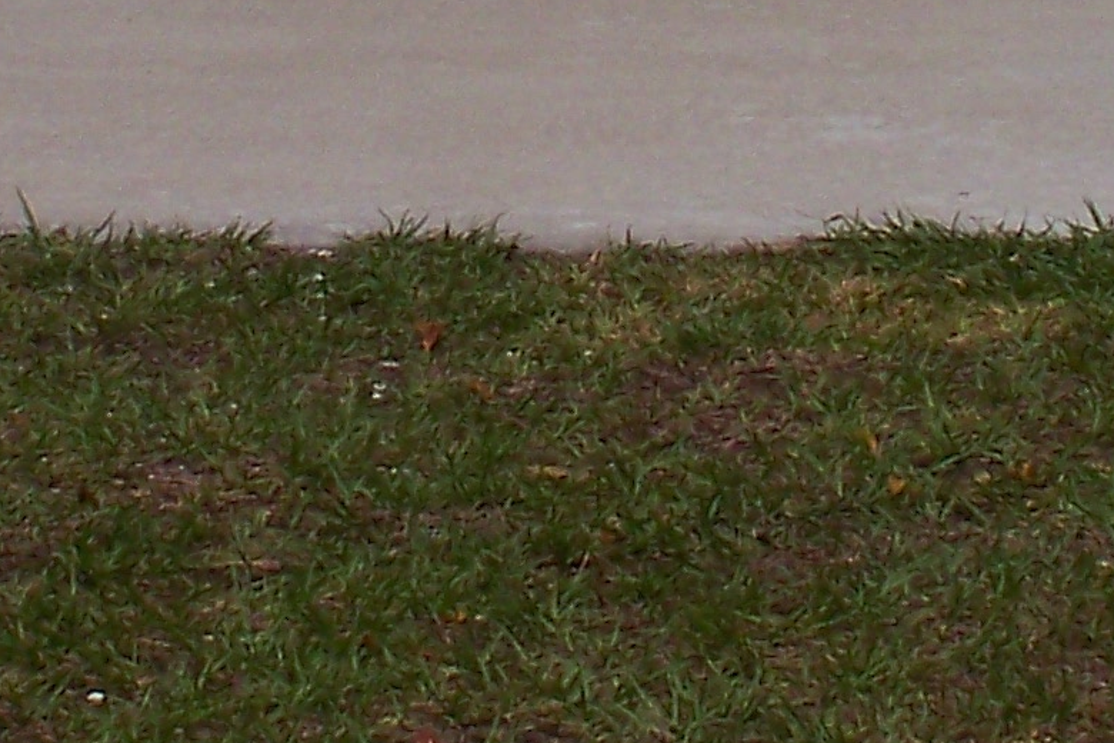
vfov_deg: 6.6
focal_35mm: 203
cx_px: 327
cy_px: -702
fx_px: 6281
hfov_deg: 10.1
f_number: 8
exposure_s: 1/800
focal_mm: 7.54
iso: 80
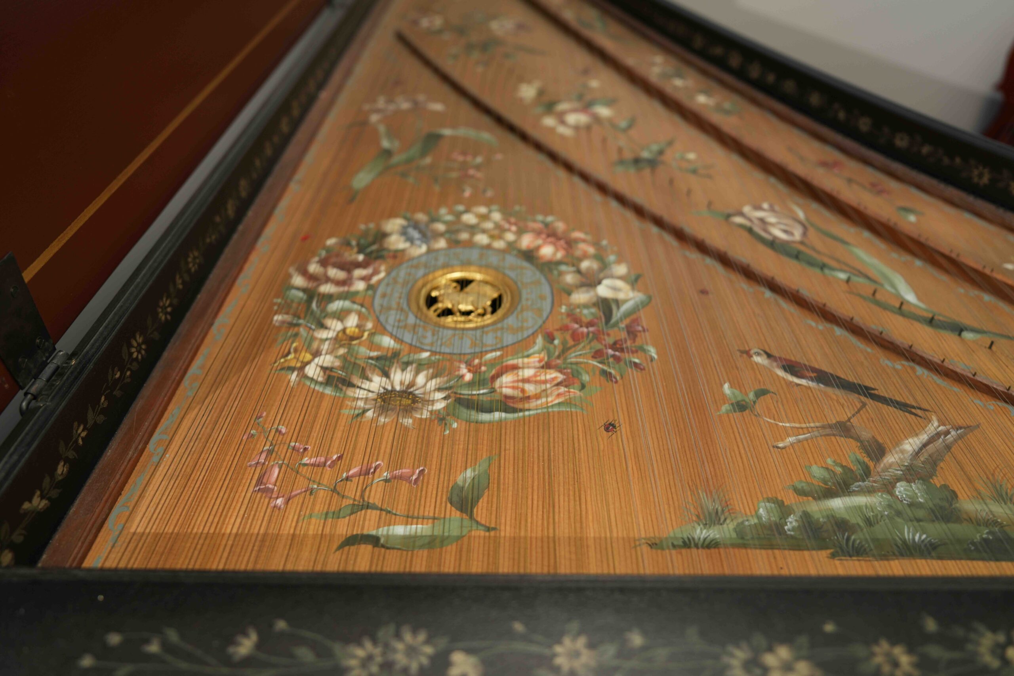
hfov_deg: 73.7
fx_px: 676
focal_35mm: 24
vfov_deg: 53.1
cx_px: 507
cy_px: 338
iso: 200
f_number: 3.2
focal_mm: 24
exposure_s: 1/40
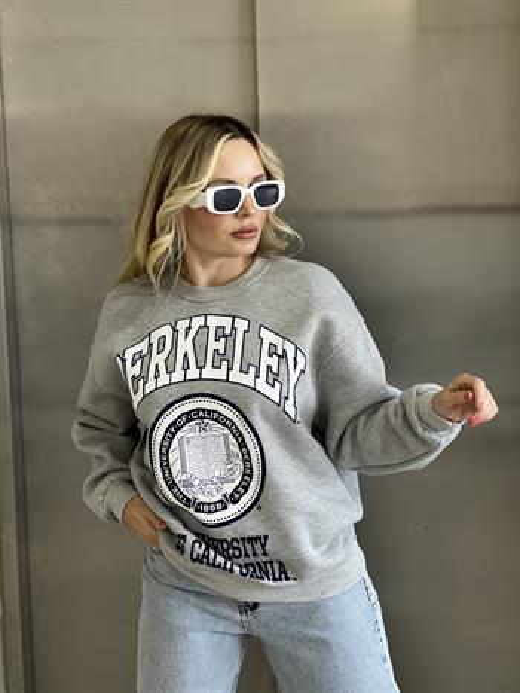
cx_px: 260
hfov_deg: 19.2
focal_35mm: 77
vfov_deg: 25.3
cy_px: 346
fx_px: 1541
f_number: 2.8
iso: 250
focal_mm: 9
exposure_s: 1/40
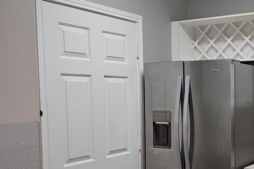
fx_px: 388
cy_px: 116
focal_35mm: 55
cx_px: 203
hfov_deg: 35.1
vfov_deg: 24.5
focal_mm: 6.3
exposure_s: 1/40
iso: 100
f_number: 1.7
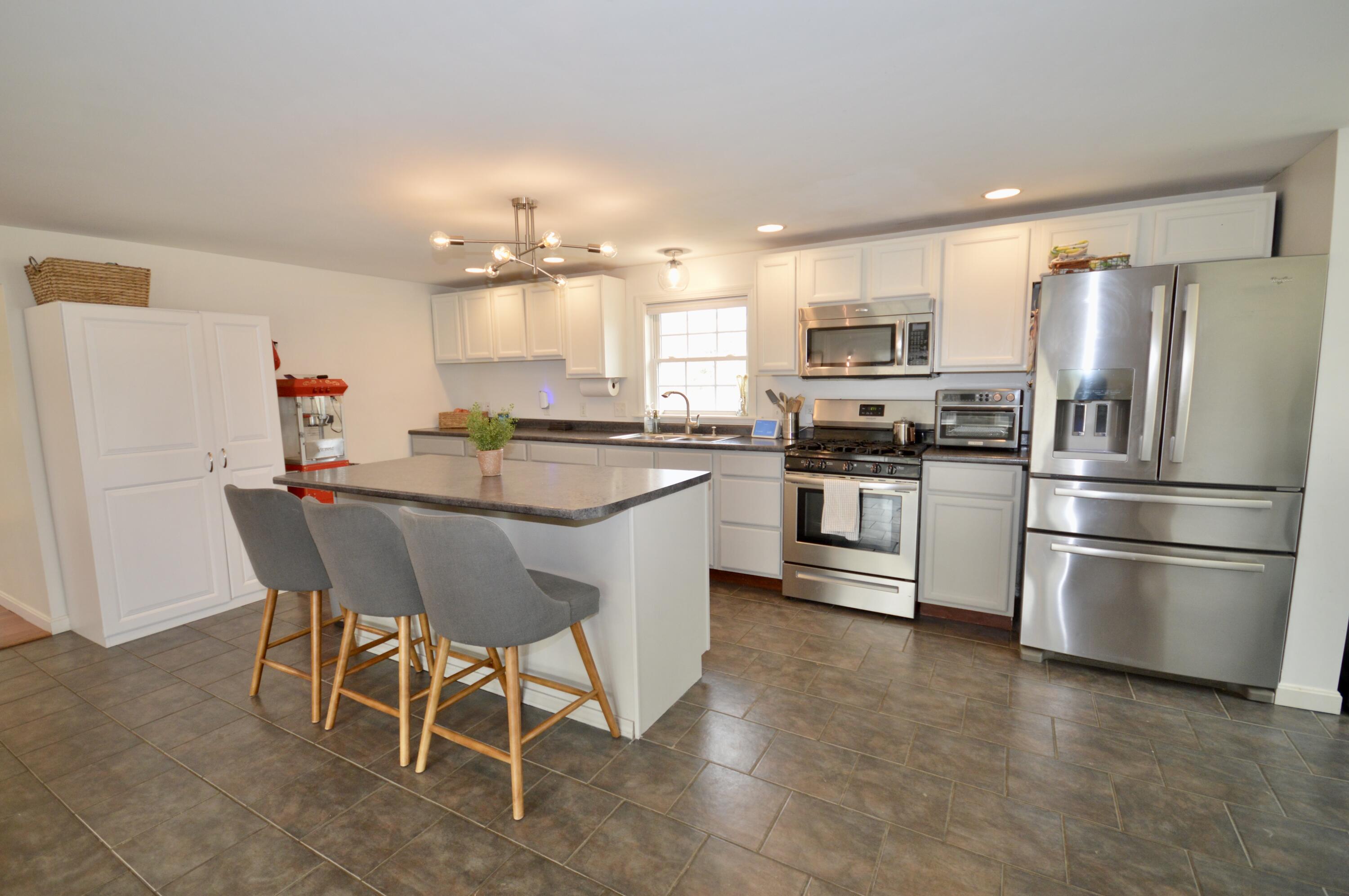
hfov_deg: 100.4
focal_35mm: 15
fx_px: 562
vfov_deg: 77.2
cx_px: 674
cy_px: 448
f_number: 4
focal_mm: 10
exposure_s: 1/60
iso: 450
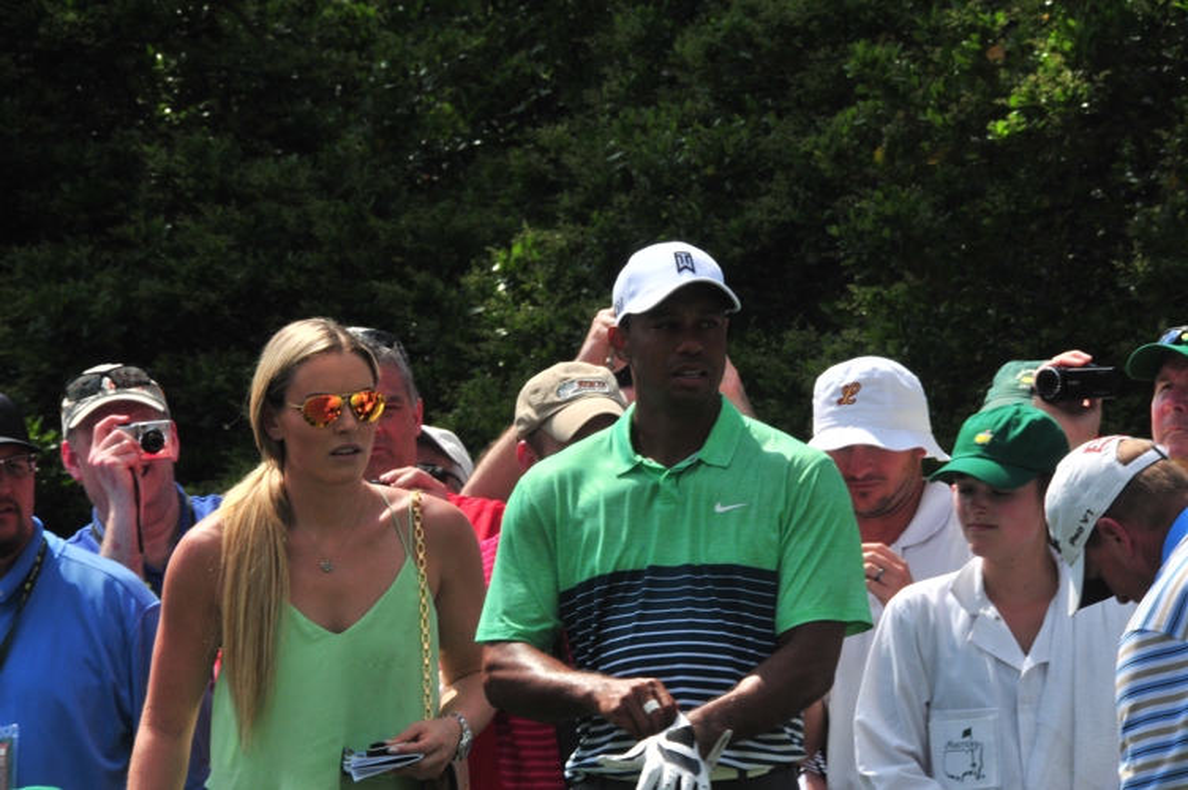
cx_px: 594
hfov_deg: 4.9
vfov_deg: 3.3
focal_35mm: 420
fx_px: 13848
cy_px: 395
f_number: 25
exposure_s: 1/125
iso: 400
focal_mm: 280
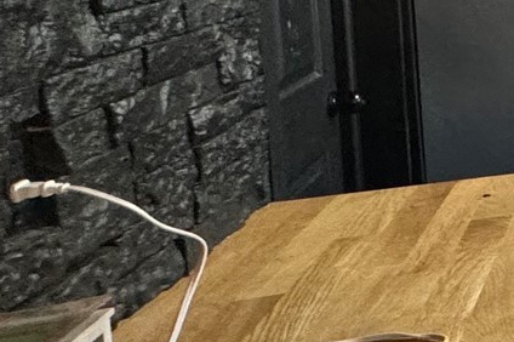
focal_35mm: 66
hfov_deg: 17.9
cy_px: -44
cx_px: 1079
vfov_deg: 19.6
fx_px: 942
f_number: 2.2
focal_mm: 2.22
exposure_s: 1/60
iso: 500
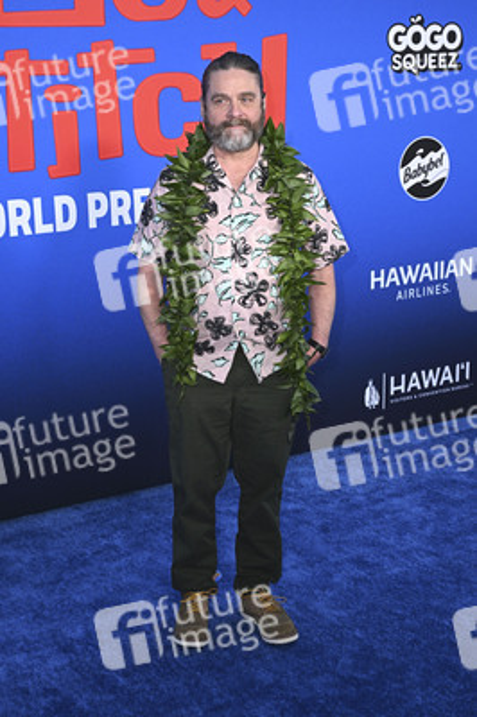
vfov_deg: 41.1
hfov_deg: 28.0
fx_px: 956
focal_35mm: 48
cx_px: 238
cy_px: 358
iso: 1600
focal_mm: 48
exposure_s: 1/200
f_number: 6.3
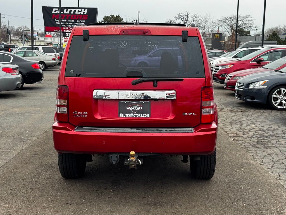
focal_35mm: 48
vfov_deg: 30.3
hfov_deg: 39.7
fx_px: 397
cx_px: 143
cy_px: 108
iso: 64
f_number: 1.78
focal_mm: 6.76
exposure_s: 1/792
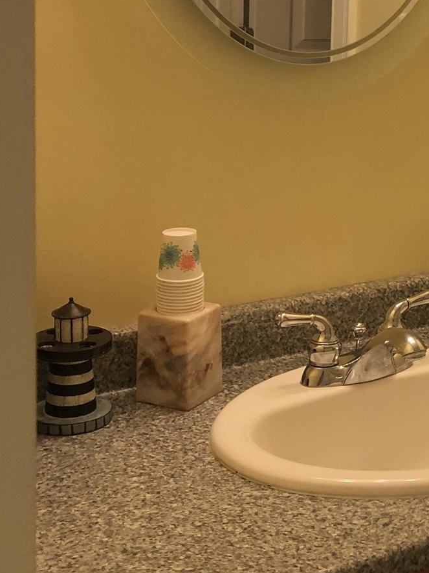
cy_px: 121
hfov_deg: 18.7
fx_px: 1206
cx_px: 555
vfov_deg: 26.2
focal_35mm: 73
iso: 25
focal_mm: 3.99
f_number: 1.8
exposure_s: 1/30
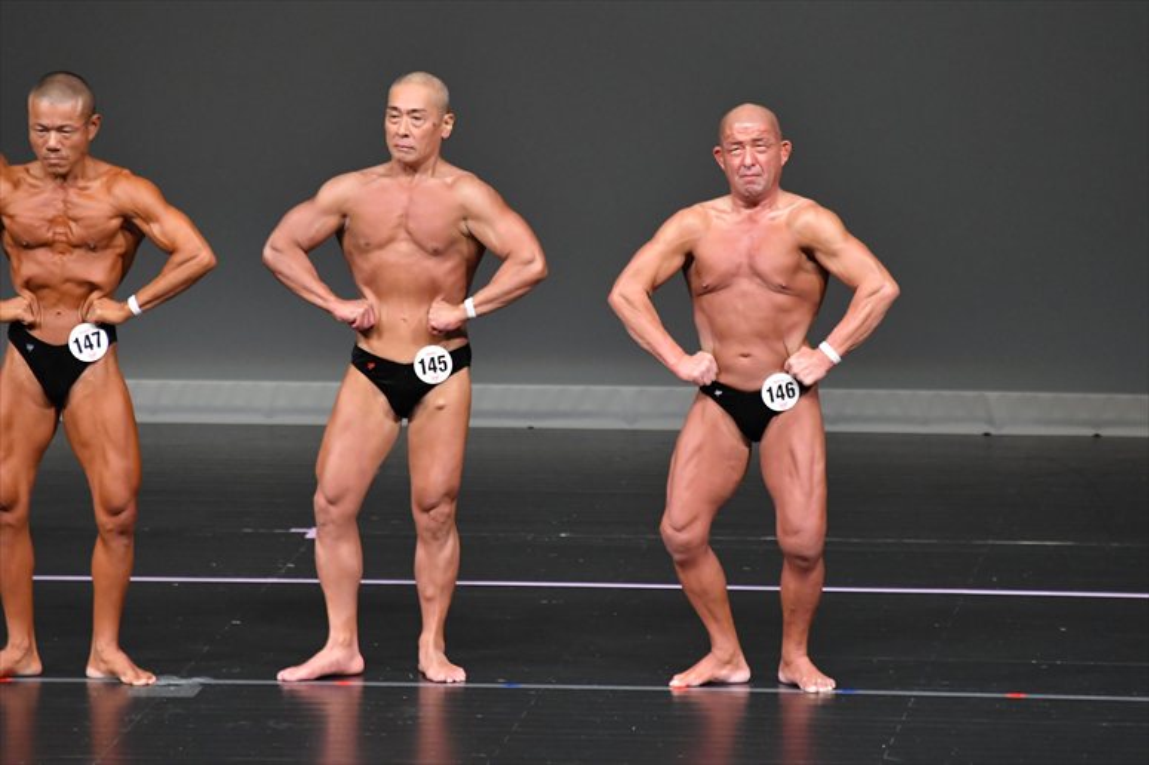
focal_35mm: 345
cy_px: 382
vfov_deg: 4.0
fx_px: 11006
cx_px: 574
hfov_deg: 6.0
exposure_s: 1/400
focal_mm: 230
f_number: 5.6
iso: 4000
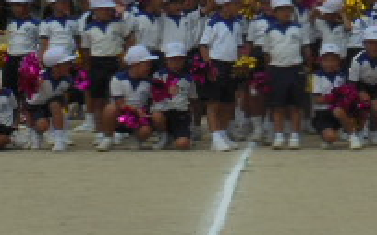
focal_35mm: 356
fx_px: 3654
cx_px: 205
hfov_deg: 5.9
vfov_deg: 3.7
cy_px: 68
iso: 125
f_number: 5.7
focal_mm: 19.1
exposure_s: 1/1250
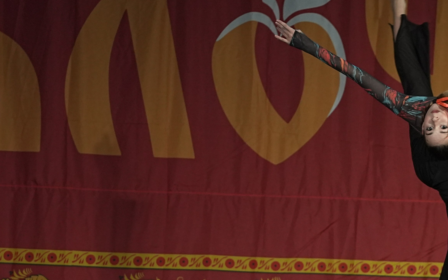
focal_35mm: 340
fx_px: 4152
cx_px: 394
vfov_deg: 3.9
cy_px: 170
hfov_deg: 6.2
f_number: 4
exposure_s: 1/400
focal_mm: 126
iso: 2000
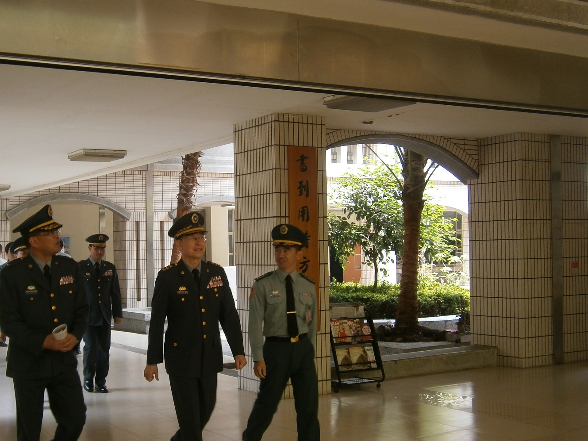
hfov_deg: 37.9
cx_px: 212
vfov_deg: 29.1
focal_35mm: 50
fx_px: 849
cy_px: 262
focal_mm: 5.5
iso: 80
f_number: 2.9
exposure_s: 1/60
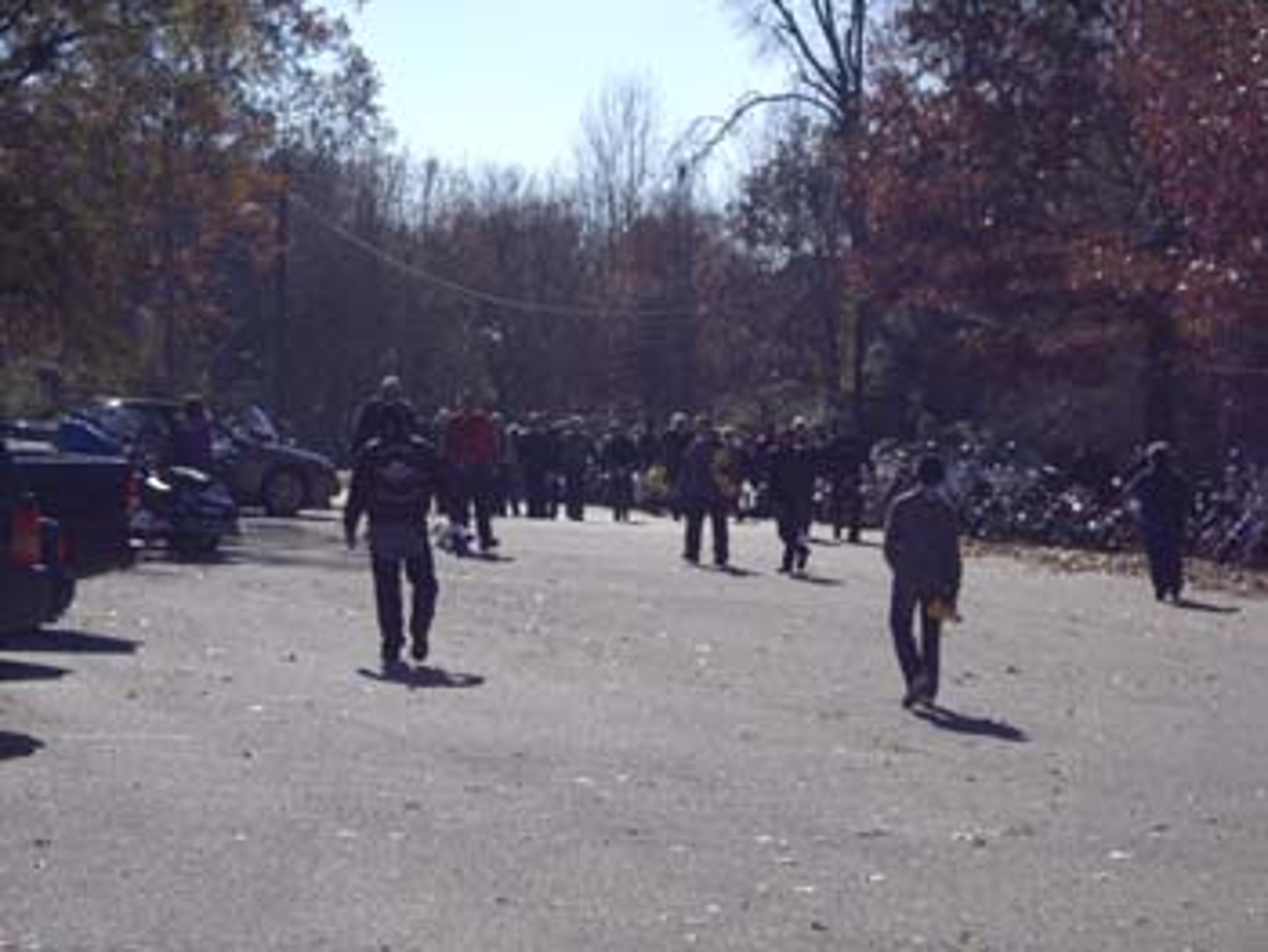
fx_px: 4179
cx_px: 634
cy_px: 476
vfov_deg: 13.0
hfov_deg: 17.3
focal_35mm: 114
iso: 400
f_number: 10.8
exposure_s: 1/800
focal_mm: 23.7
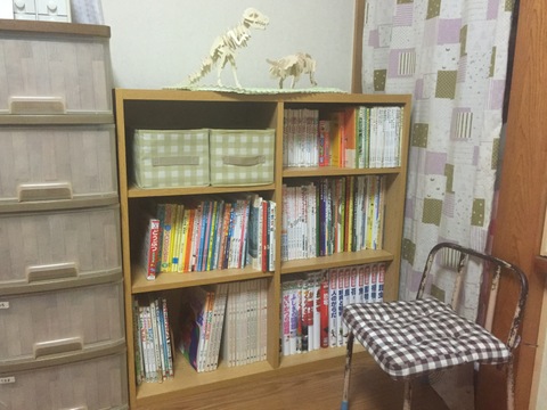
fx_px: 458
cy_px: 205
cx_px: 274
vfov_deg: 48.2
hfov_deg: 61.7
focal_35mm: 29
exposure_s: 1/30
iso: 250
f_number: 2.2
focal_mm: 4.15
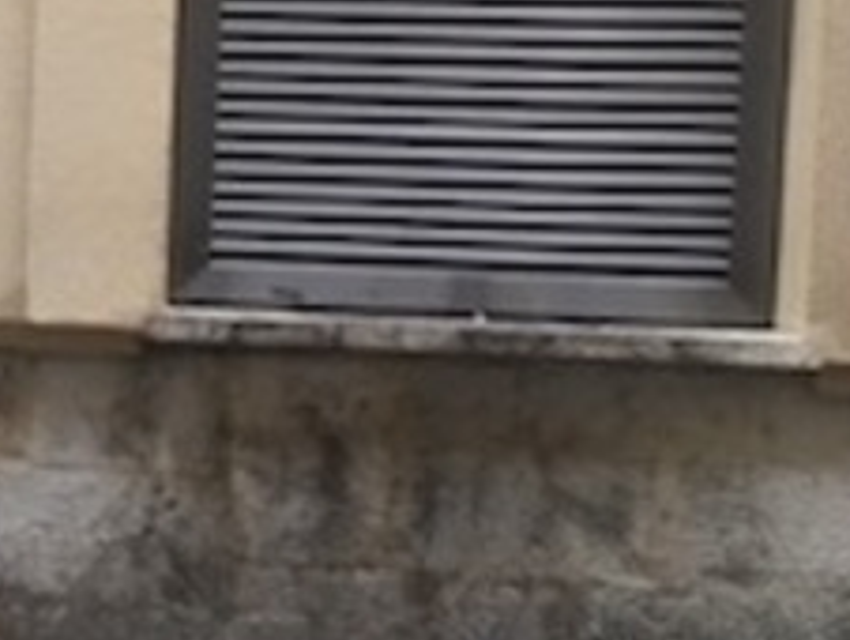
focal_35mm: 93
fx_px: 2286
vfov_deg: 15.8
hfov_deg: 18.7
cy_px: 141
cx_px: -406
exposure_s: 1/33
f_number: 2.2
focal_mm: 4.15
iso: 64
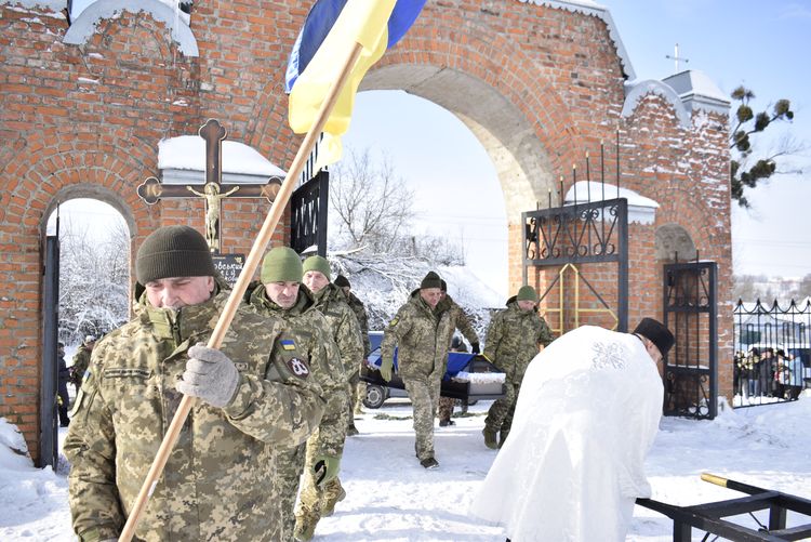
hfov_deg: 61.9
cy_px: 271
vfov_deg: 43.7
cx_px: 406
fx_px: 676
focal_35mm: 30
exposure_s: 1/640
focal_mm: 20
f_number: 5
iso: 200
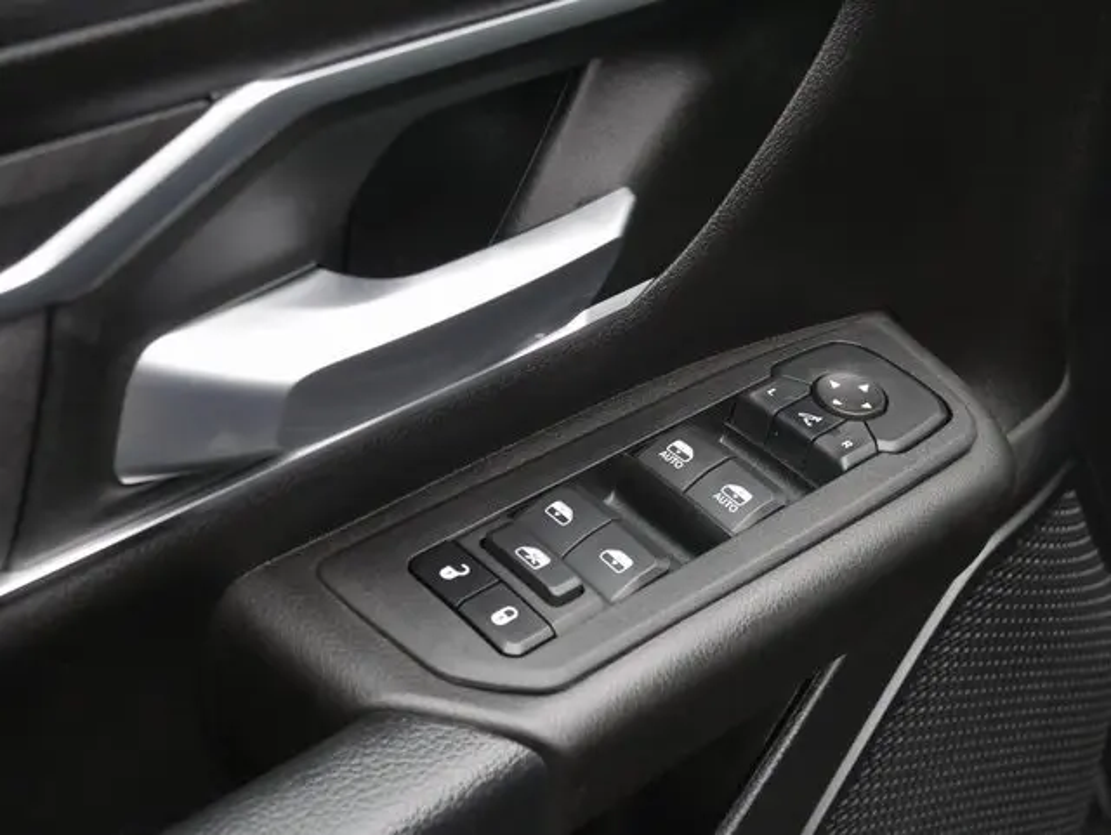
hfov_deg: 33.2
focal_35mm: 58
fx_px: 1863
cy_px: 418
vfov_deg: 25.3
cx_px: 556
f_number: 5.4
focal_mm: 29
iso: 1250
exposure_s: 1/50
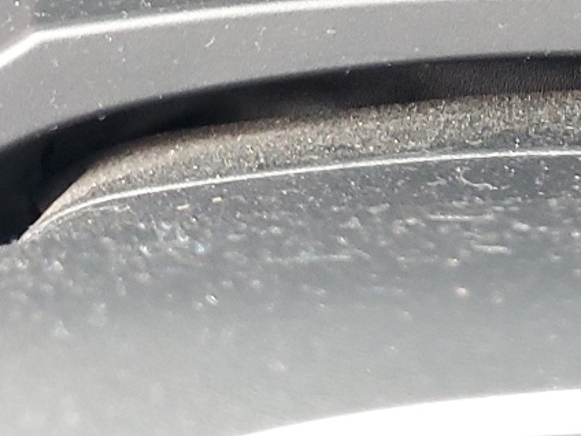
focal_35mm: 98
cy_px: -343
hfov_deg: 19.2
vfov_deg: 13.6
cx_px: 637
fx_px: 1645
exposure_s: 1/60.2
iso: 255
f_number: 1.5
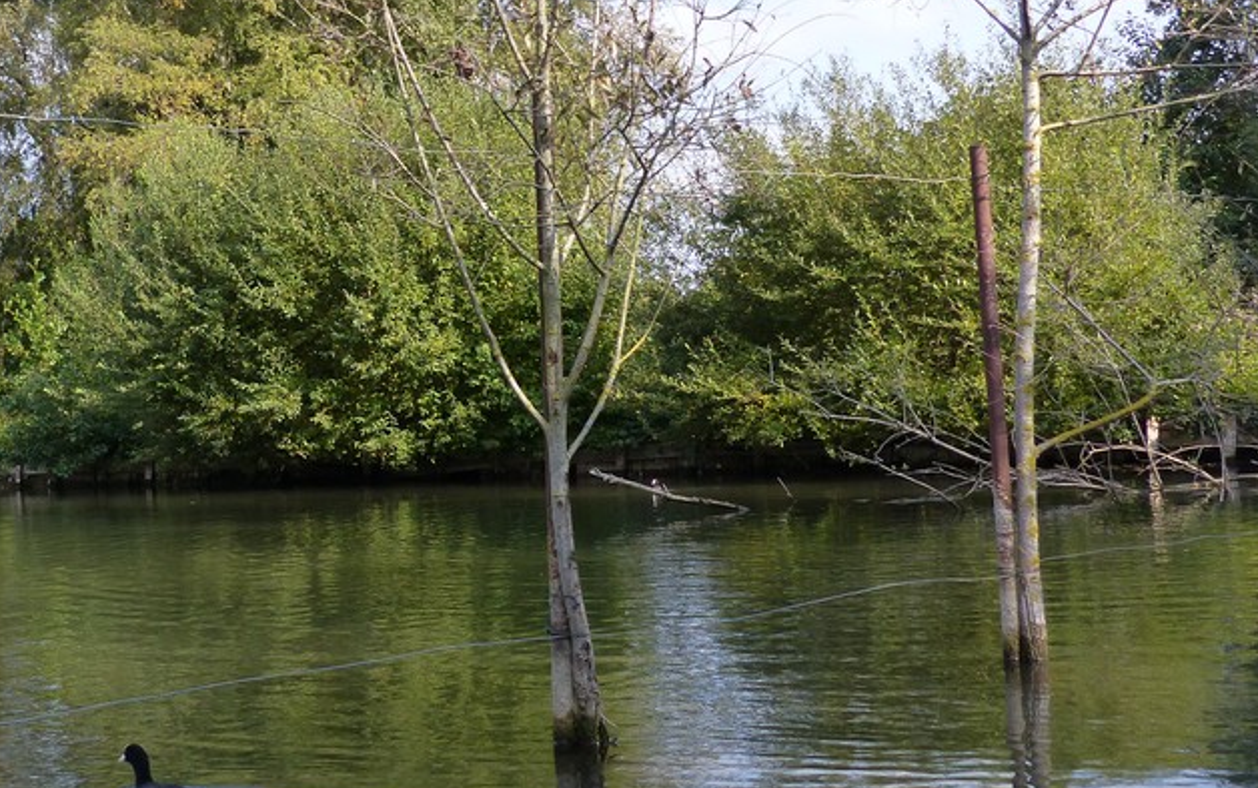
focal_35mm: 54
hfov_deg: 36.9
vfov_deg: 24.0
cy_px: 343
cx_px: 375
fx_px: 1852
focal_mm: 5.8
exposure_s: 1/400
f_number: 4
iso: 160
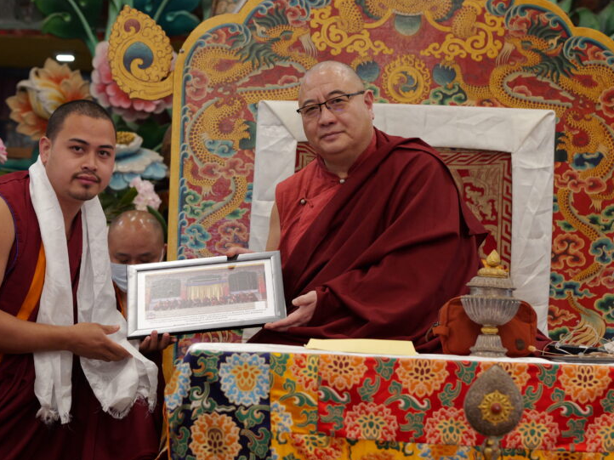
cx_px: 212
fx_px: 2057
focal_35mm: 116
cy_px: 238
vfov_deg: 12.8
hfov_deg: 16.9
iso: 3200
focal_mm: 85
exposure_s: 1/125
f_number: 4
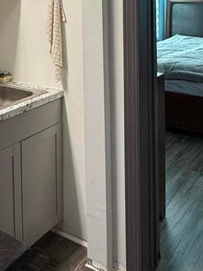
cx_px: 39
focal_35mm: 47
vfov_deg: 37.0
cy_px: 12
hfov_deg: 30.1
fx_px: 367
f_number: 2.2
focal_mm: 2.22
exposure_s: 1/60
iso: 200
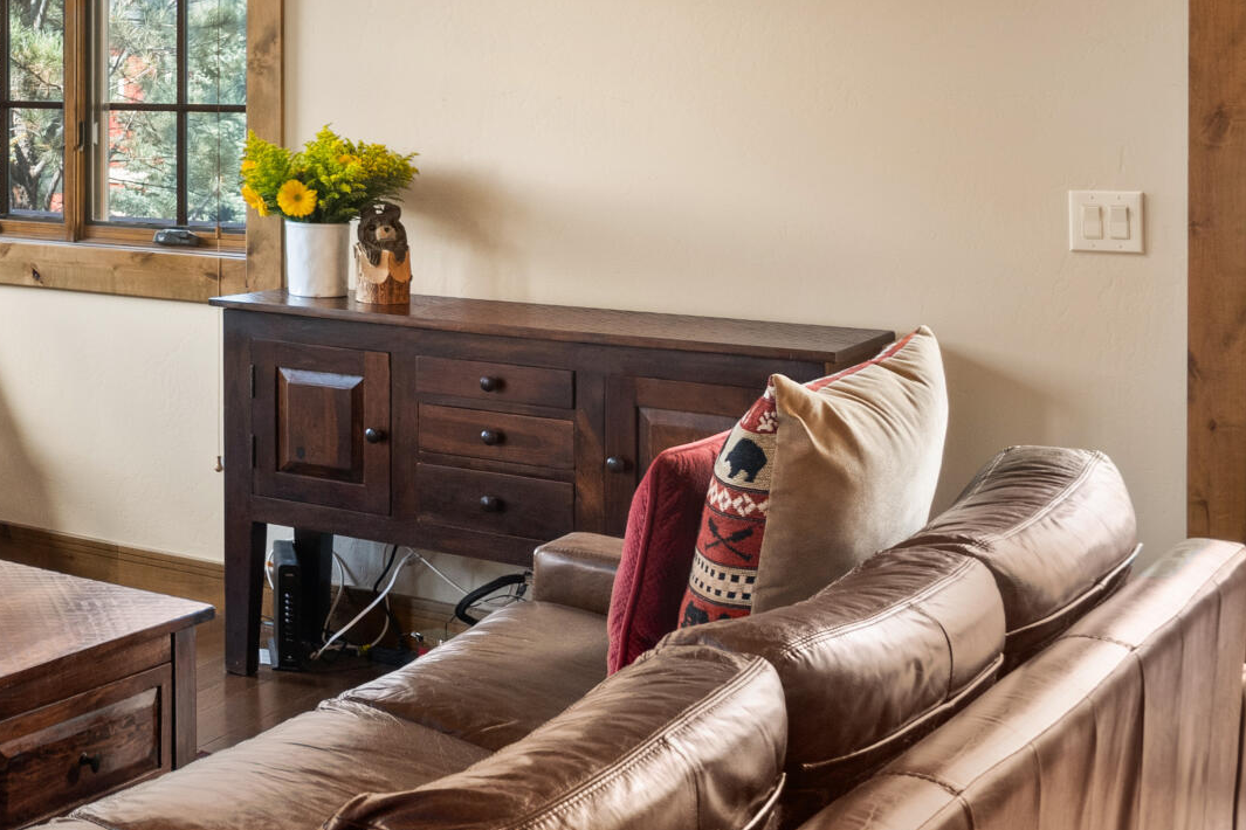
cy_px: 82
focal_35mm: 62
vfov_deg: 21.4
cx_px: -292
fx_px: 2146
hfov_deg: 27.9
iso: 500
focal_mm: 22
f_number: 7.1
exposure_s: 1/10
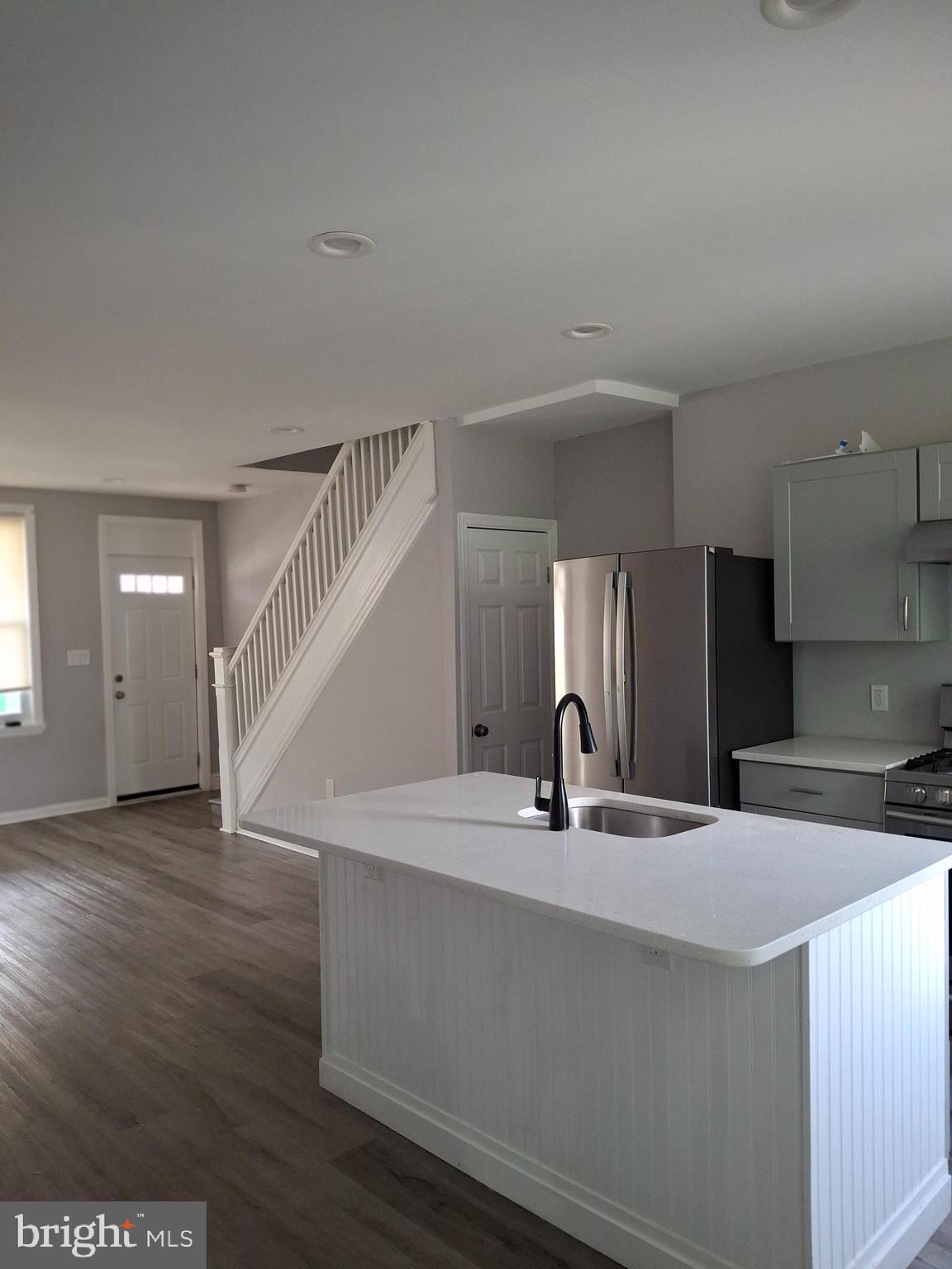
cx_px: 476
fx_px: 917
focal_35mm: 25
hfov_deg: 54.9
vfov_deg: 69.4
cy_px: 634
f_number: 1.8
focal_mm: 4.69
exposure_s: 1/60
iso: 125
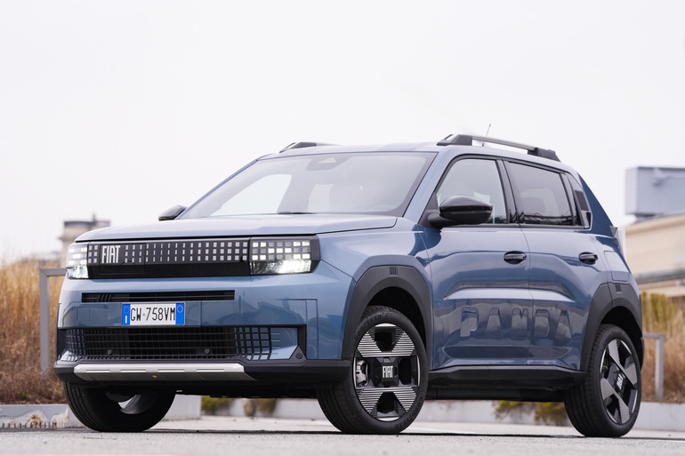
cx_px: 342
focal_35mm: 133
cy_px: 228
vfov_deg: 10.3
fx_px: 2530
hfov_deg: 15.4
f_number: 5
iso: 320
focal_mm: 133
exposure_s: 1/200
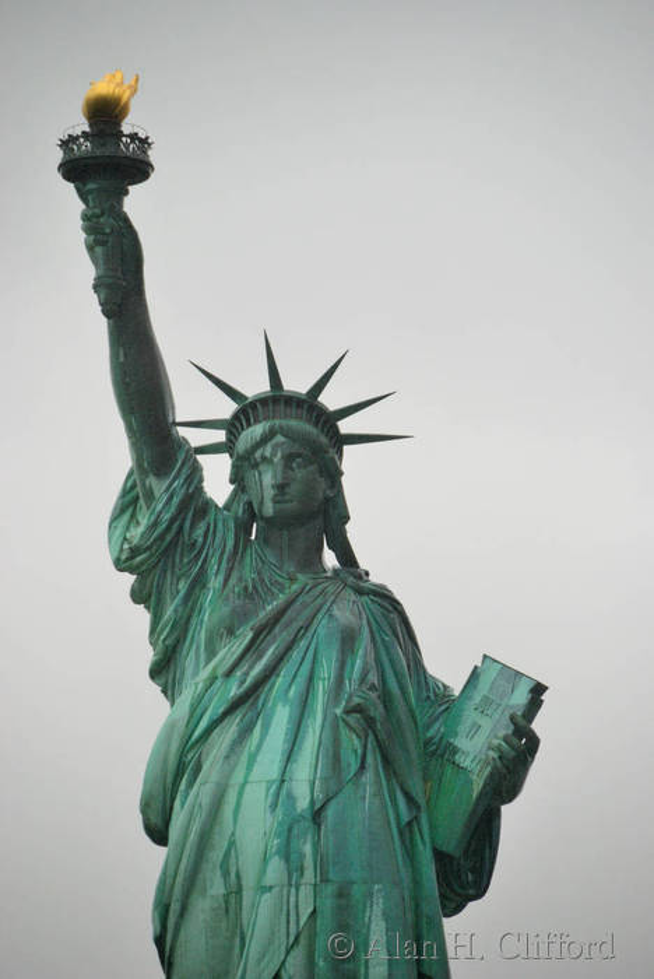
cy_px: 490
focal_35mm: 300
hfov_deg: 4.6
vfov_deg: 6.9
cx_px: 327
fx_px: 8158
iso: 400
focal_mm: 200
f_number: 5.6
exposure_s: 1/500
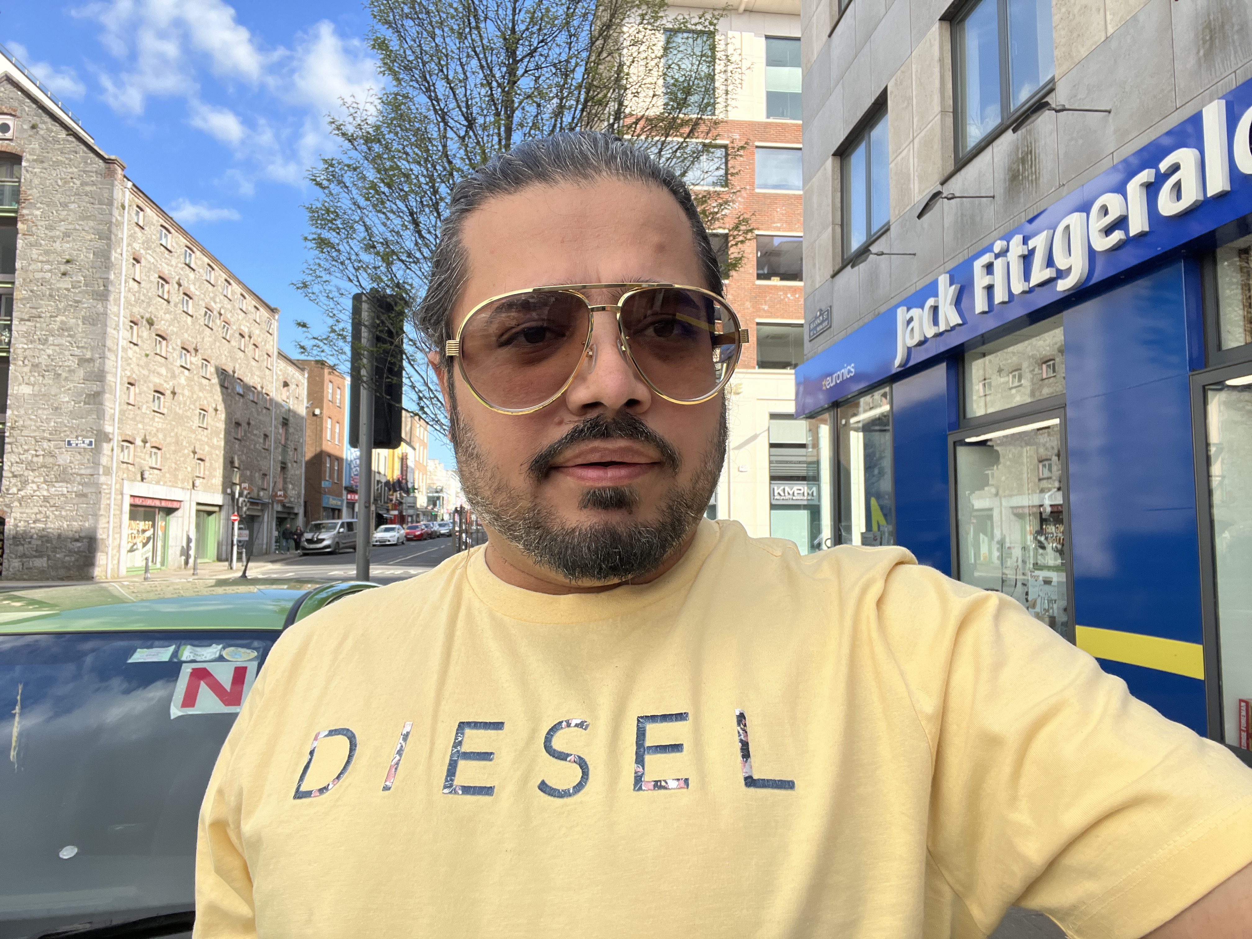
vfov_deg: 58.9
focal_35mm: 23
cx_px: 626
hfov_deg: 73.9
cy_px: 470
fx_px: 832
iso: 32
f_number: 2.2
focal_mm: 2.71
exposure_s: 1/232
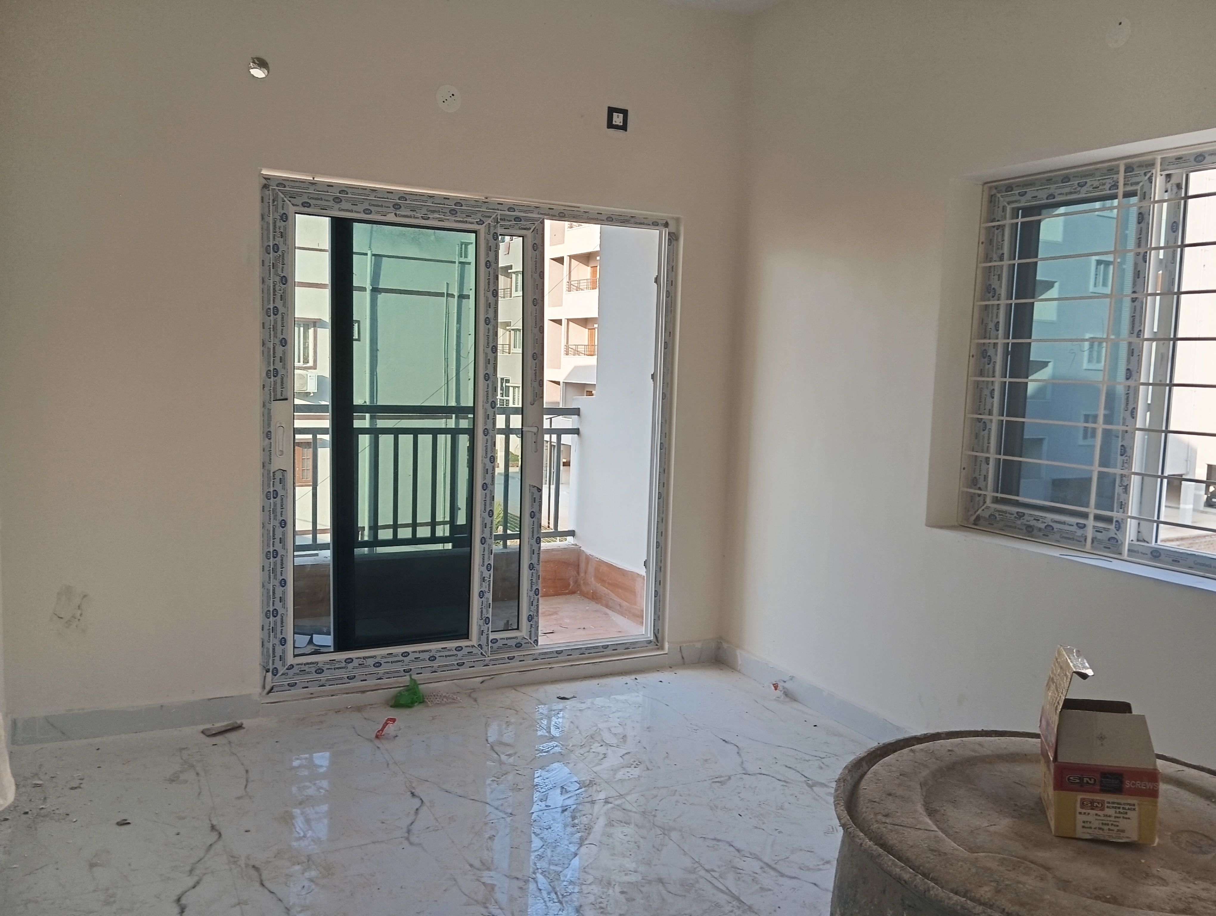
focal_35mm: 28
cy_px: 458
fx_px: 985
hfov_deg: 63.4
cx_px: 608
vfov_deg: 49.9
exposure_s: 1/50
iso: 68
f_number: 1.8
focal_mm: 4.22
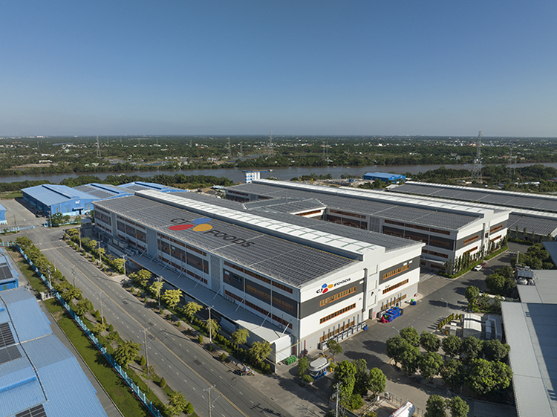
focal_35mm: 24
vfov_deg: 56.7
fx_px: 386
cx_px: 278
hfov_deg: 71.6
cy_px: 208
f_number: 9
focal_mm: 12.29
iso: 100
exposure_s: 1/320
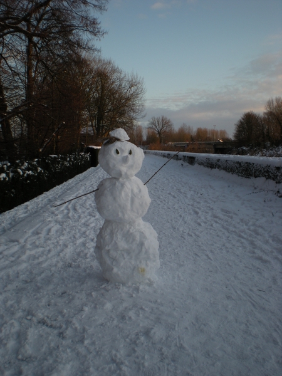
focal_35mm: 38
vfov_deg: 49.0
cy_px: 188
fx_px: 413
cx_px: 141
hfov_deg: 37.7
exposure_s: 1/147
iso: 64
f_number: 4.6
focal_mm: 6.3
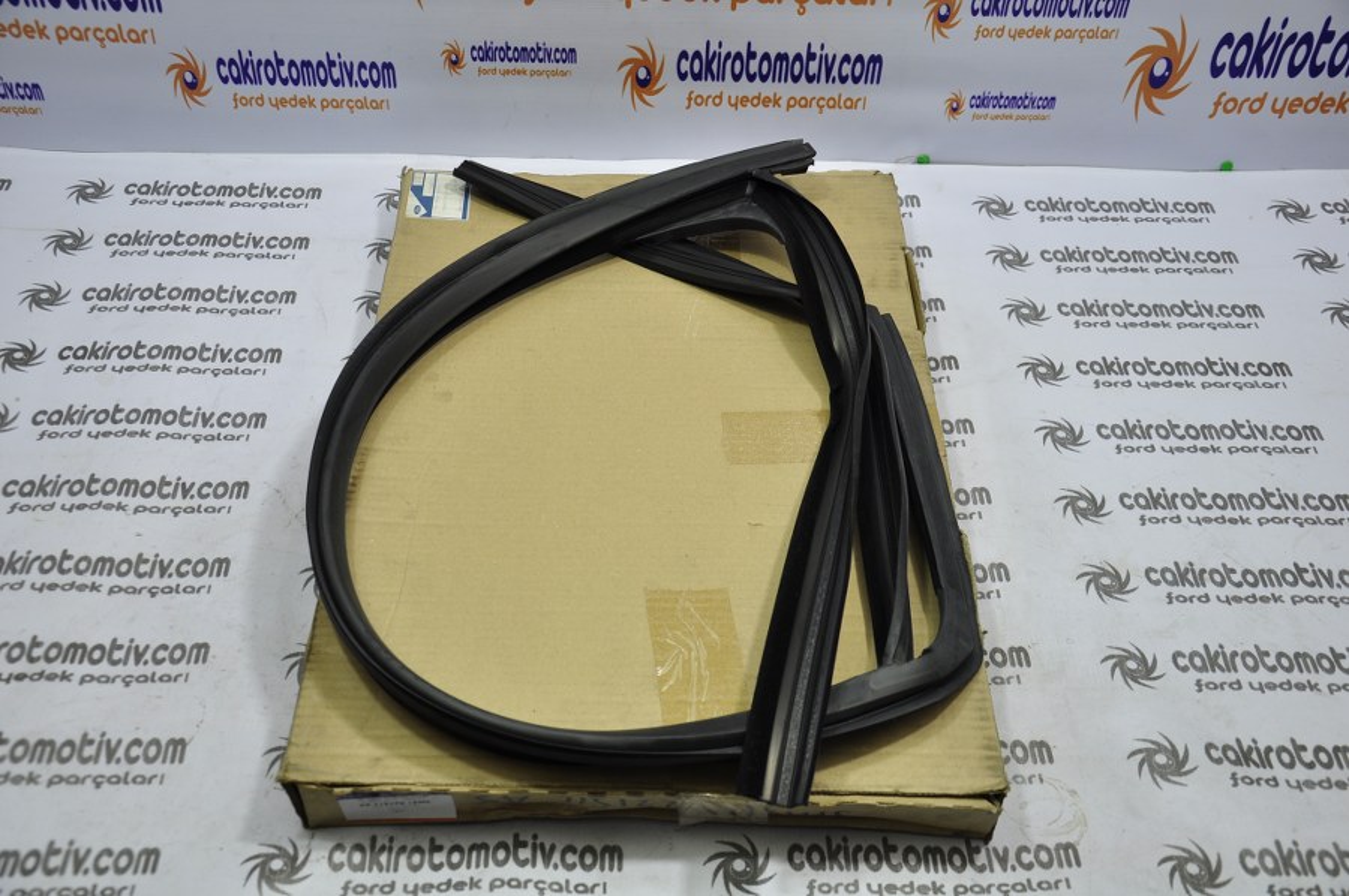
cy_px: 448
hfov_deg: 46.4
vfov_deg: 31.8
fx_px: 1572
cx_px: 674
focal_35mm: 42
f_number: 4.5
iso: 200
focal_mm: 28
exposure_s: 1/40
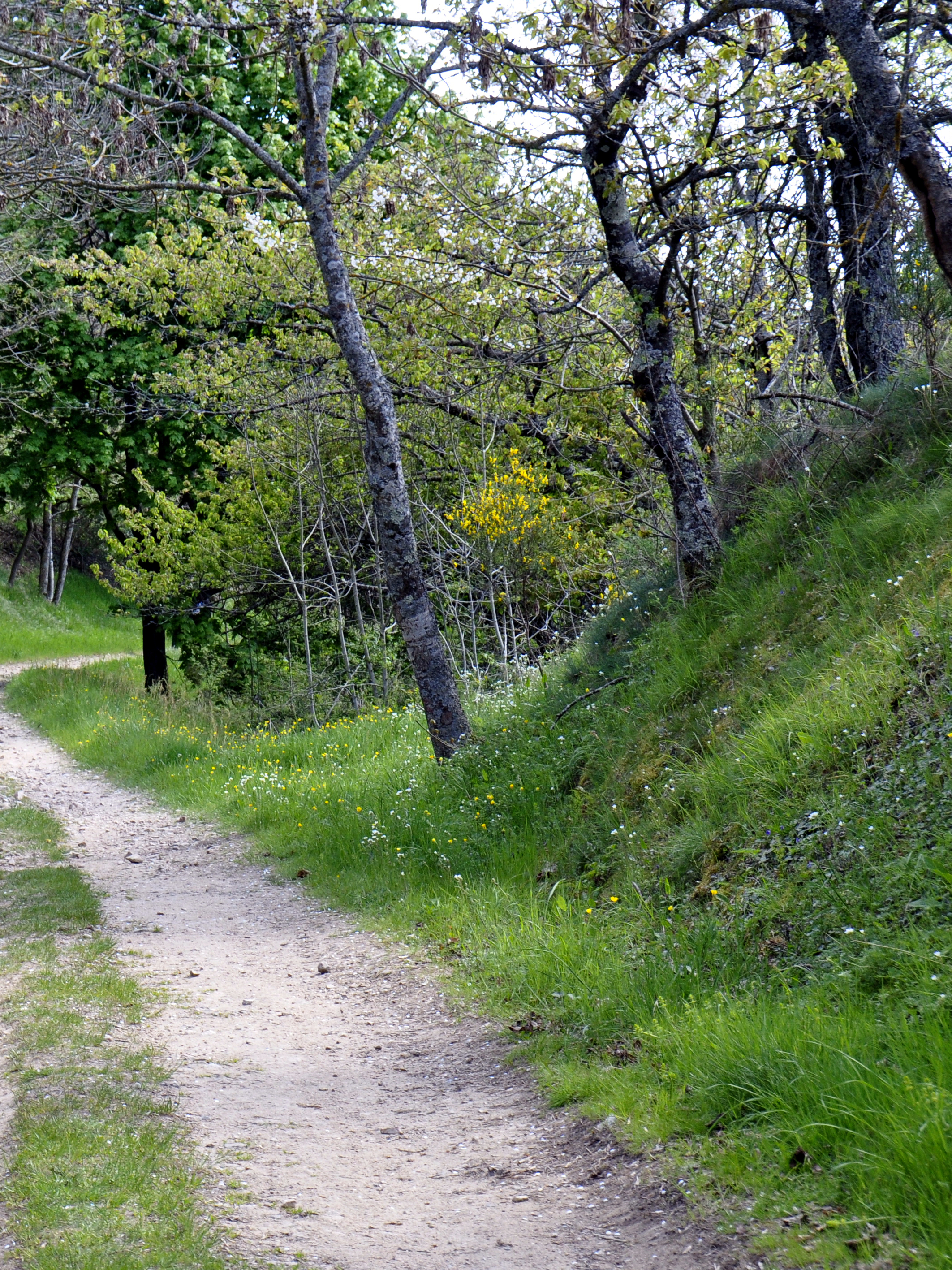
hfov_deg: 13.5
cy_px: 635
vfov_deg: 18.0
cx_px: 82
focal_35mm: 109
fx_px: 3998
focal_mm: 50
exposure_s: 1/125
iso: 500
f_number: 9
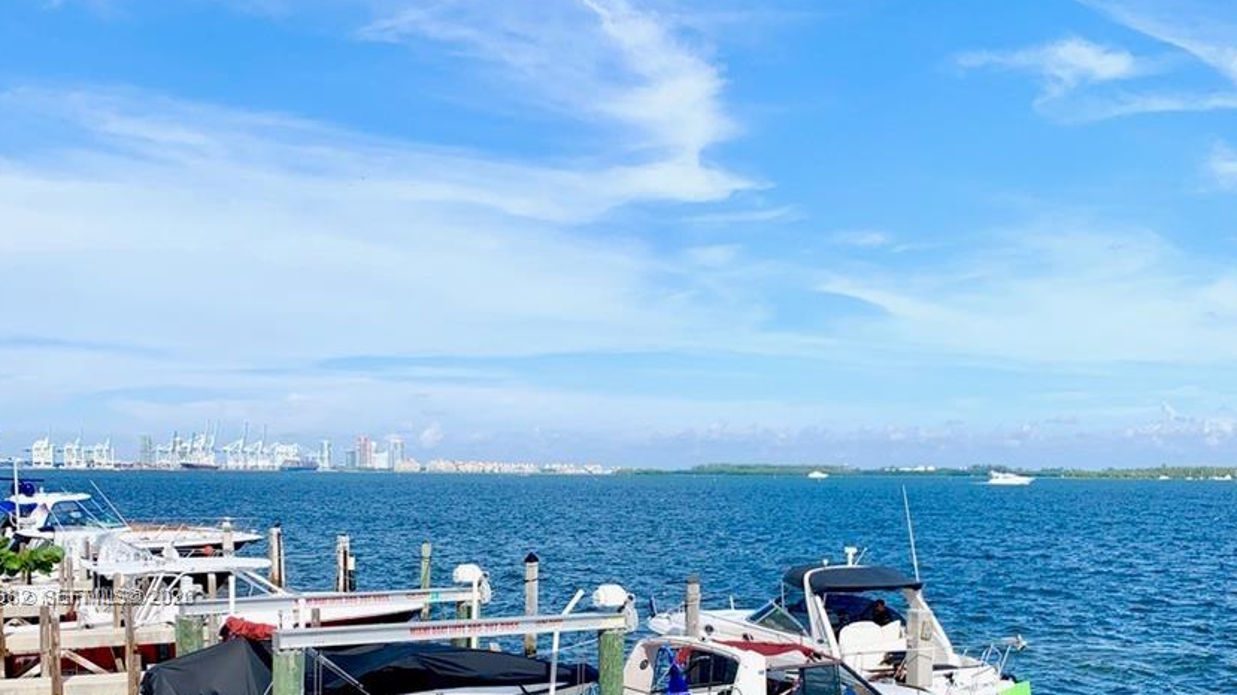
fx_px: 1345
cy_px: 598
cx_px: 589
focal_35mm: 41
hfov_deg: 49.4
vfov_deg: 28.1
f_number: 1.8
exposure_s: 1/3086
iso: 25
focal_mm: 4.25
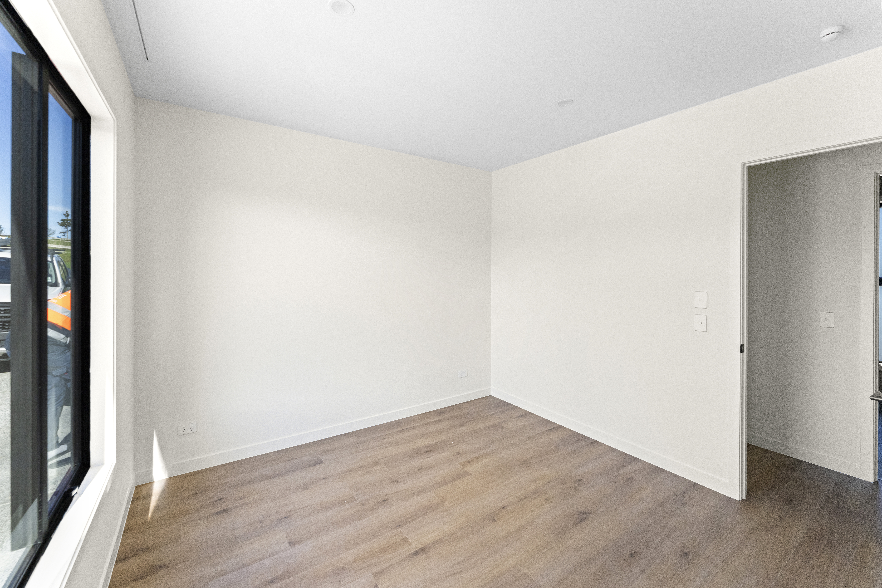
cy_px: 294
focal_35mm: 14
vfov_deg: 81.2
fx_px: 343
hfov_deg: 104.3
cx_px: 441
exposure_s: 1/400
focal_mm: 14
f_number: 8
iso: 6400
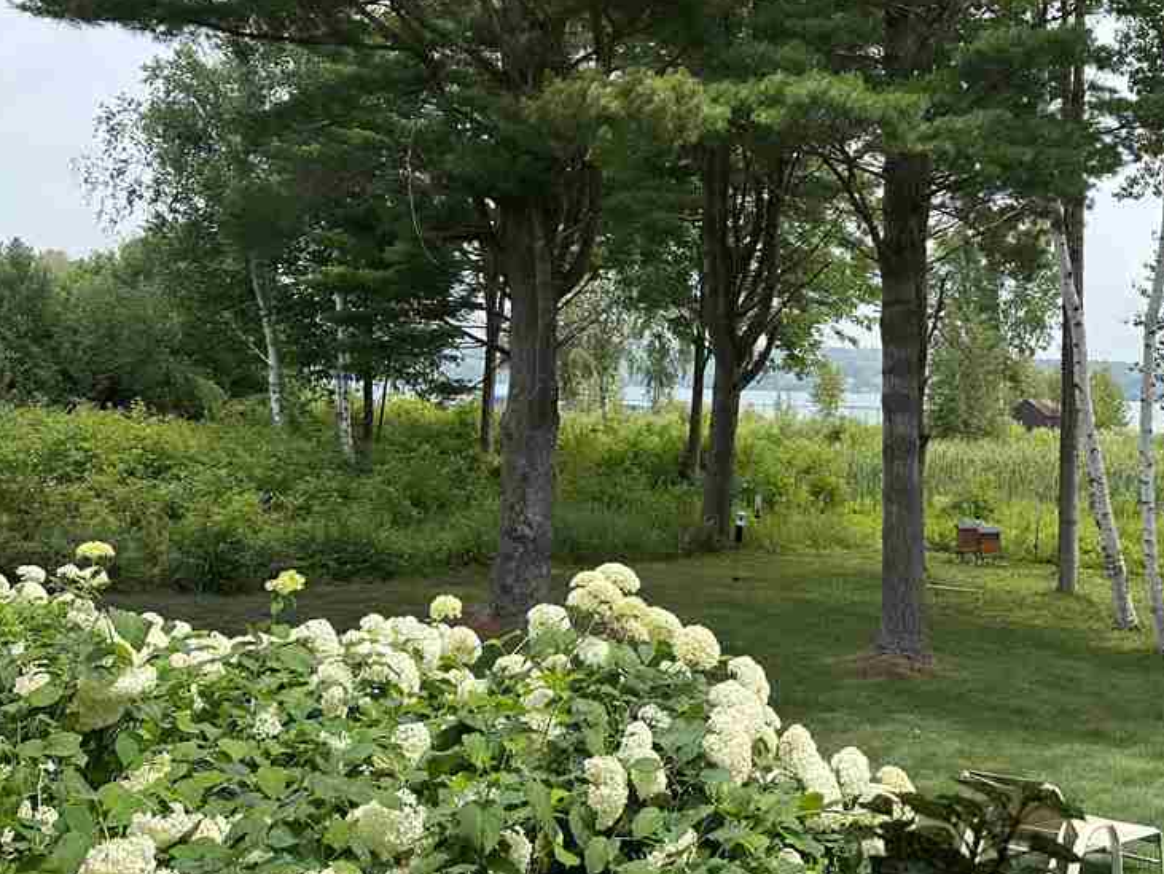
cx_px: 806
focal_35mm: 42
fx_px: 1413
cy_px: 323
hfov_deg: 43.9
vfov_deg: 34.2
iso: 80
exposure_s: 1/1949
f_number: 1.78
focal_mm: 6.86
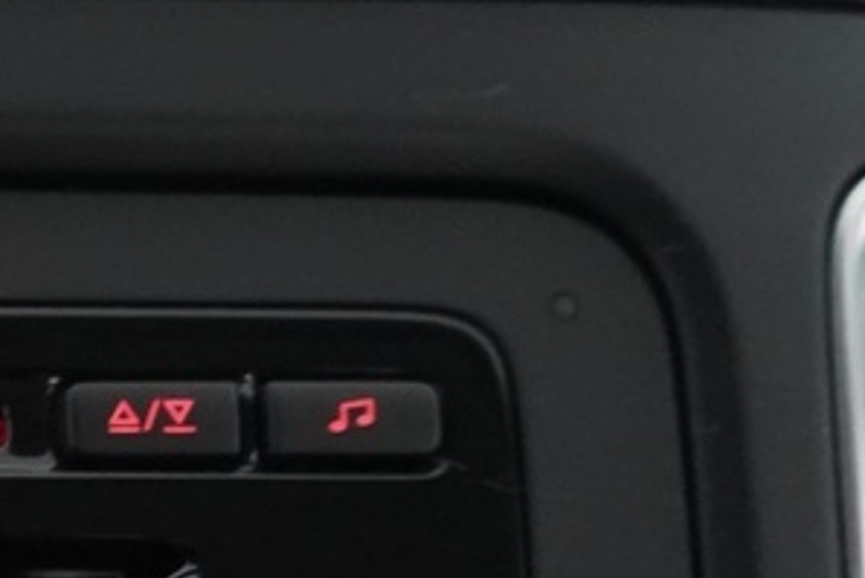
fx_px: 3654
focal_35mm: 152
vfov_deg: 8.6
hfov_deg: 12.0
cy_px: 1092
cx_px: -888
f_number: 4
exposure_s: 1/60
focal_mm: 28
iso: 4000
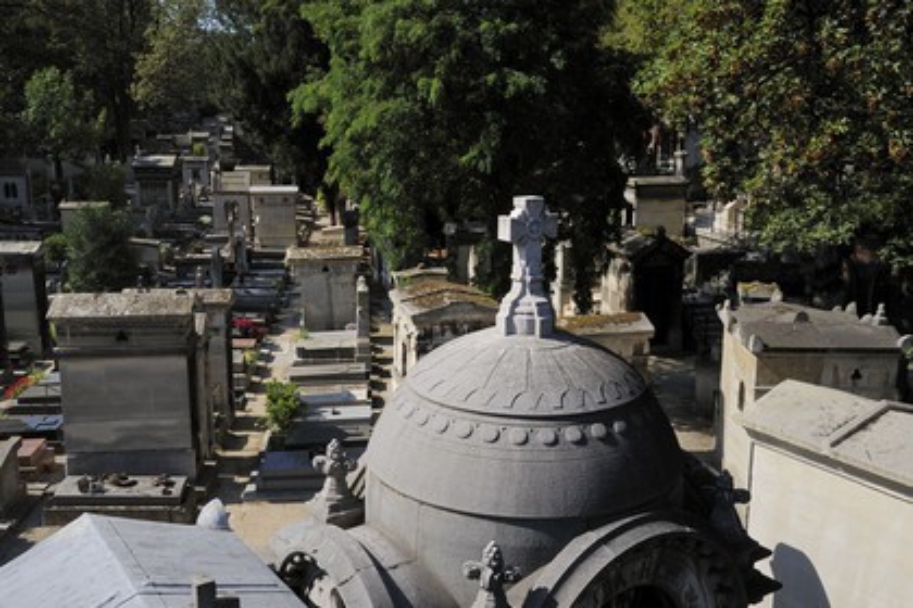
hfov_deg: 54.4
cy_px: 304
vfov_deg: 37.9
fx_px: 888
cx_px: 456
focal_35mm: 35
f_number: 16
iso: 200
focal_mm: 35
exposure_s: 1/125
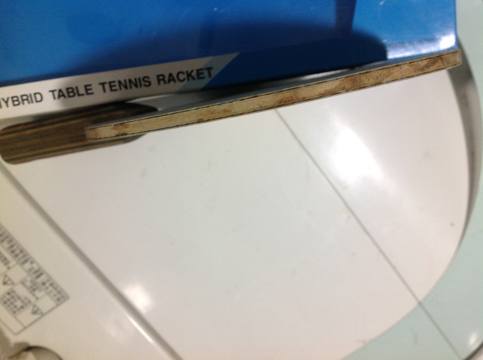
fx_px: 487
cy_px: 180
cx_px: 242
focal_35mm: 35
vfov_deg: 40.6
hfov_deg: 52.7
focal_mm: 4.28
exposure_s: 1/17
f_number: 2.4
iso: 80
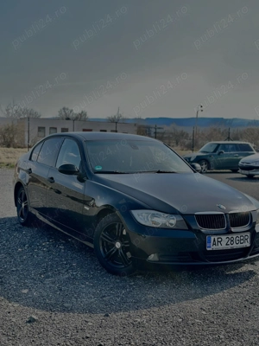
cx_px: 130
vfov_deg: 39.7
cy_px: 173
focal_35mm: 48
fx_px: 479
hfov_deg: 30.3
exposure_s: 1/903
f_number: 1.78
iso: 80
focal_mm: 6.86
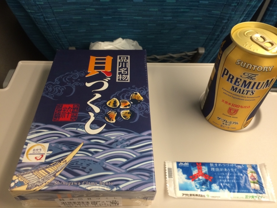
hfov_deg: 61.7
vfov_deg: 48.2
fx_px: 232
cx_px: 138
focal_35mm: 29
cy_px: 104
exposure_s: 1/30
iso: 125
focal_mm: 4.15
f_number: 2.2
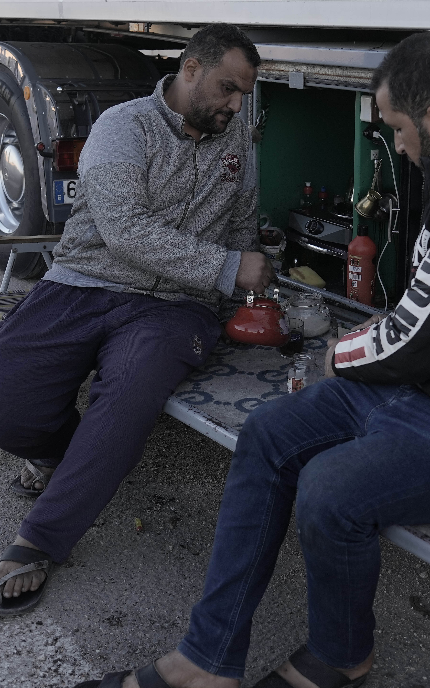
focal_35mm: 52
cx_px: 265
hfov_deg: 24.8
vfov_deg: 38.5
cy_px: 240
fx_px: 975
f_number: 4
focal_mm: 24
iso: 320
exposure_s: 1/400
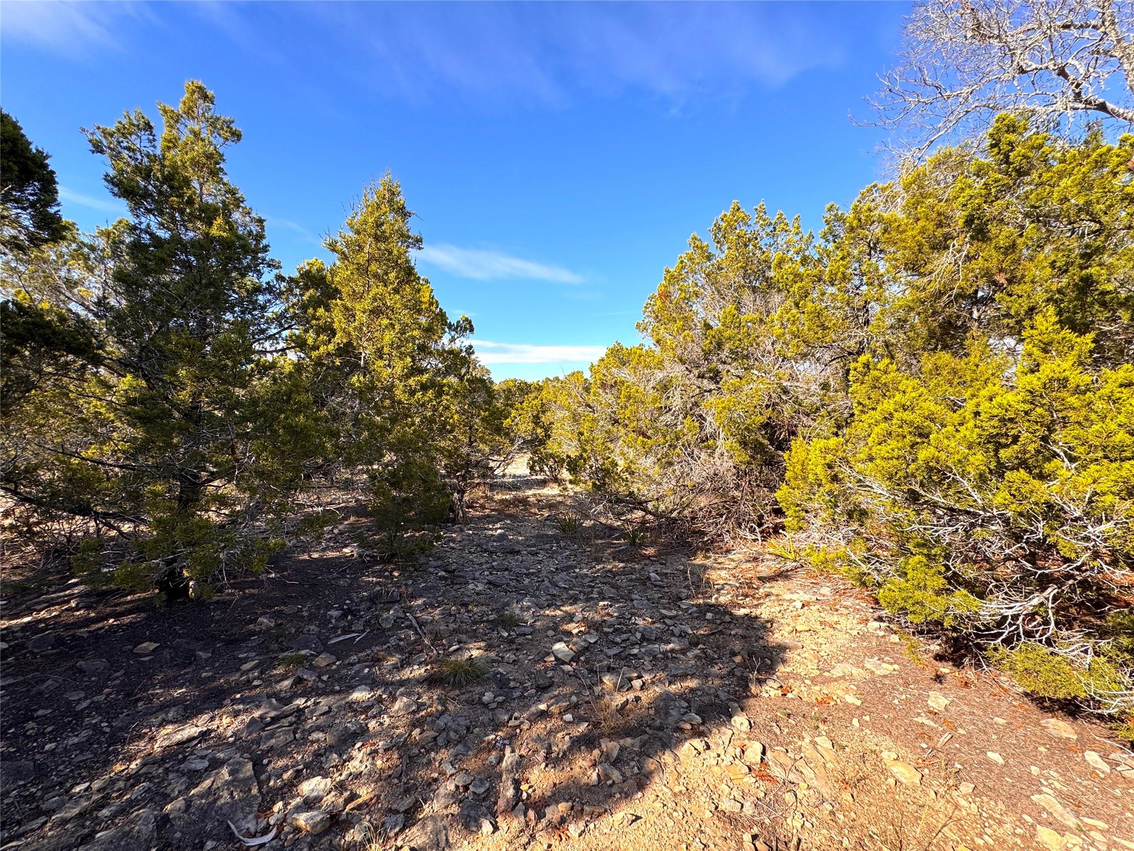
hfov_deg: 102.1
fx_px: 459
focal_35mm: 14
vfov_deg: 85.7
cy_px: 426
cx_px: 567
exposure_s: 1/993
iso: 50
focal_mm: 2.22
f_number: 2.2
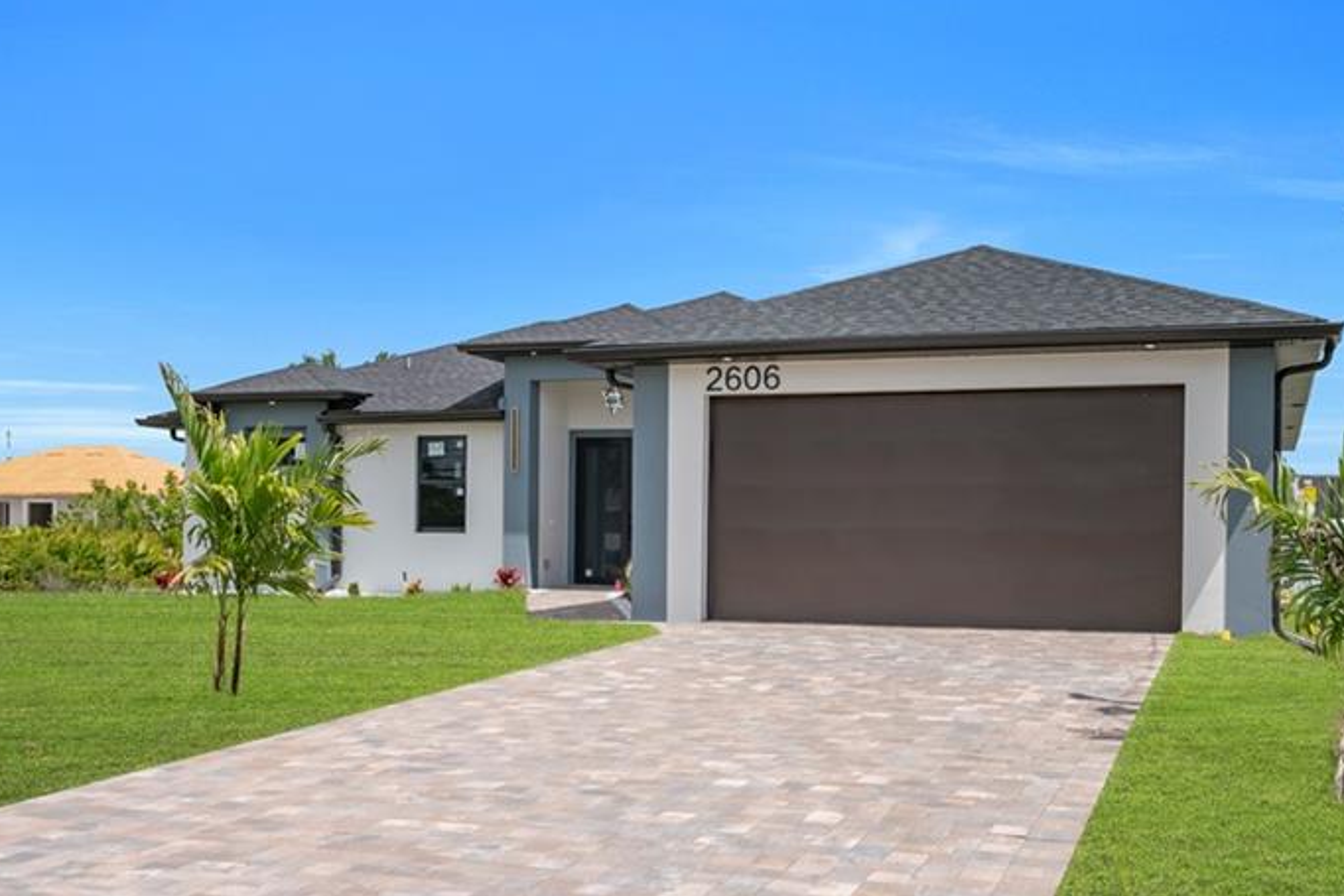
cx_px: 631
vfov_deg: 29.8
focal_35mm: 45
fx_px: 1680
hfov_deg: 43.6
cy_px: 530
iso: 100
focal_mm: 20
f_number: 8
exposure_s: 1/500
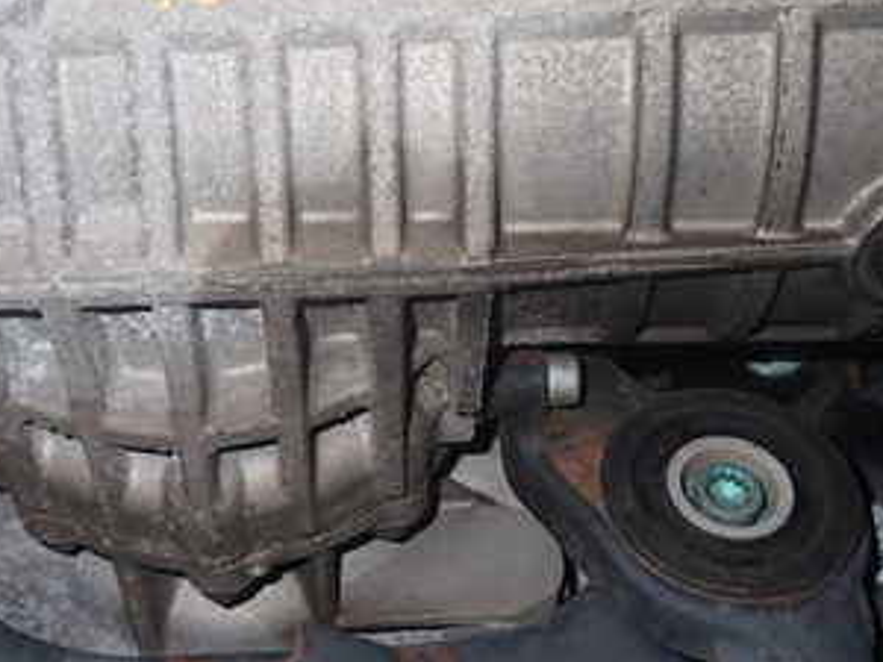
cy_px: 321
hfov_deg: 38.2
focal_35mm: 50
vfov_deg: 29.1
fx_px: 1275
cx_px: 412
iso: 200
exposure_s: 1/30
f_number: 5.6
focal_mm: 4.5
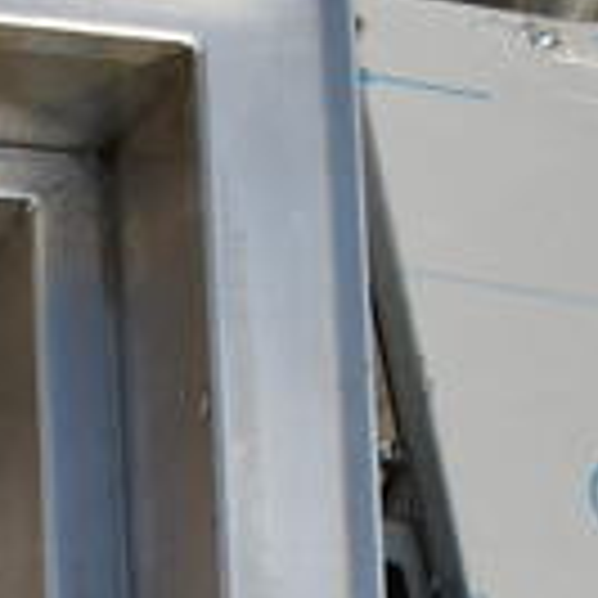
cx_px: -468
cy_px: 1760
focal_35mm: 210
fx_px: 4104
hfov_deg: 8.1
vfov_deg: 7.4
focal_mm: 24
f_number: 7.1
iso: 100
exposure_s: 1/200
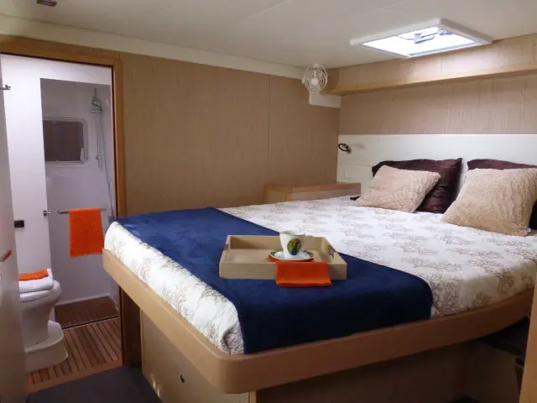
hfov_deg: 71.6
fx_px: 372
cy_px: 202
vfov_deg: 56.8
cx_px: 268
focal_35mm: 24
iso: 800
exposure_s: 1/125
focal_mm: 4.3
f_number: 3.3
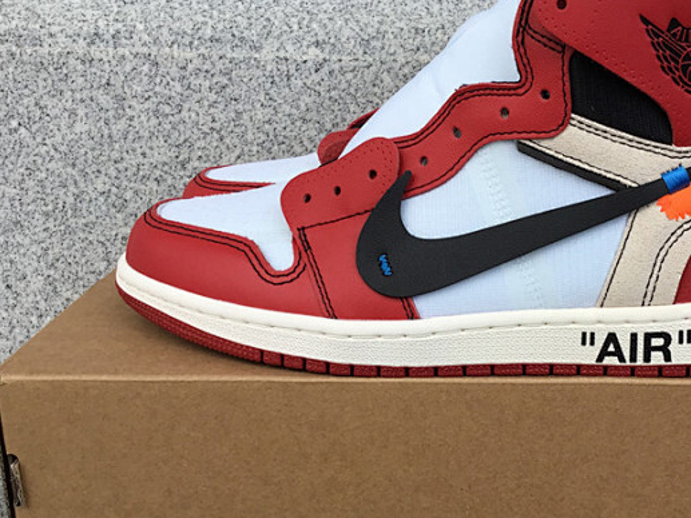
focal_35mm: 48
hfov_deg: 39.0
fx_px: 958
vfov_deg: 30.3
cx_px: 478
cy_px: 279
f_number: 2.4
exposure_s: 1/362
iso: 25
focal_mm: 3.3
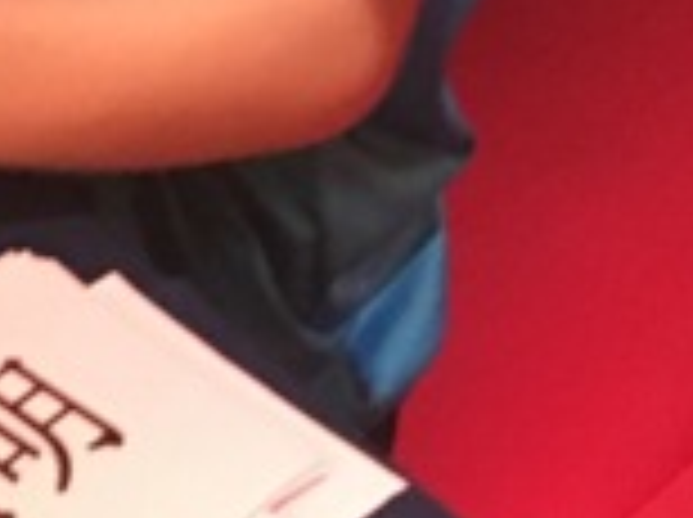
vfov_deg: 8.8
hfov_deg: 12.3
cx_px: -423
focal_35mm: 151
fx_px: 3018
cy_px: -743
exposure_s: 1/17
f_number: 2.2
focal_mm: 4.15
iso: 400
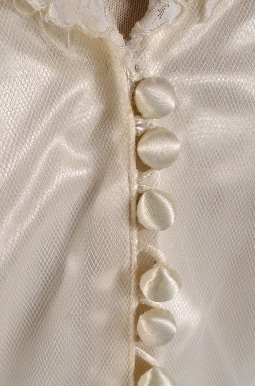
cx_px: 128
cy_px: 193
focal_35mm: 72
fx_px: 768
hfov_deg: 18.8
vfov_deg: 28.1
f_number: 14
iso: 100
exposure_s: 1/80
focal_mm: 48
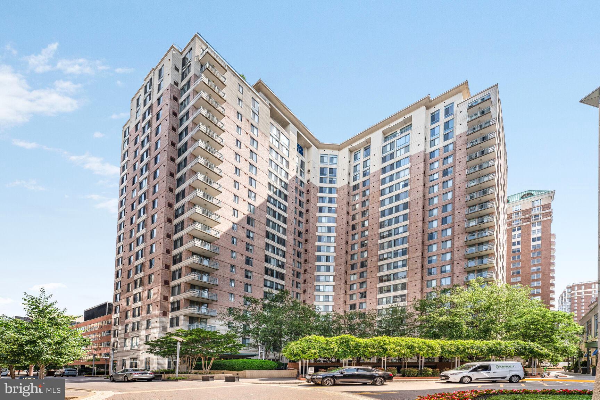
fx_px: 233
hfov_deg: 104.3
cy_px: 200
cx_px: 300
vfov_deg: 81.2
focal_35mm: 14
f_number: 8
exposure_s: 1/500
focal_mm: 14
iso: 400
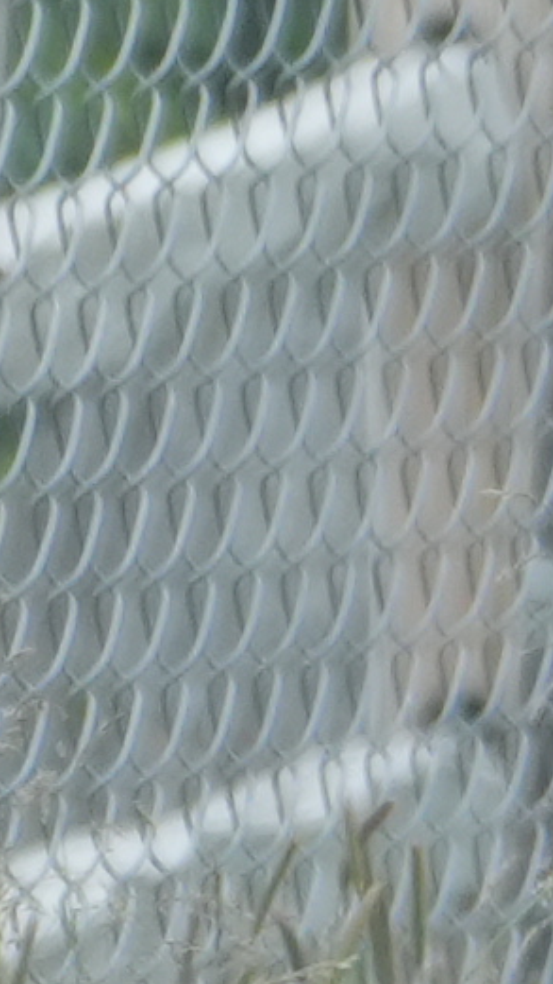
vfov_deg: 0.7
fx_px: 84970
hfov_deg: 0.4
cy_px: 404
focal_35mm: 3259
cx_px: 3203
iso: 400
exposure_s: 1/250
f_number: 5.6
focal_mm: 235
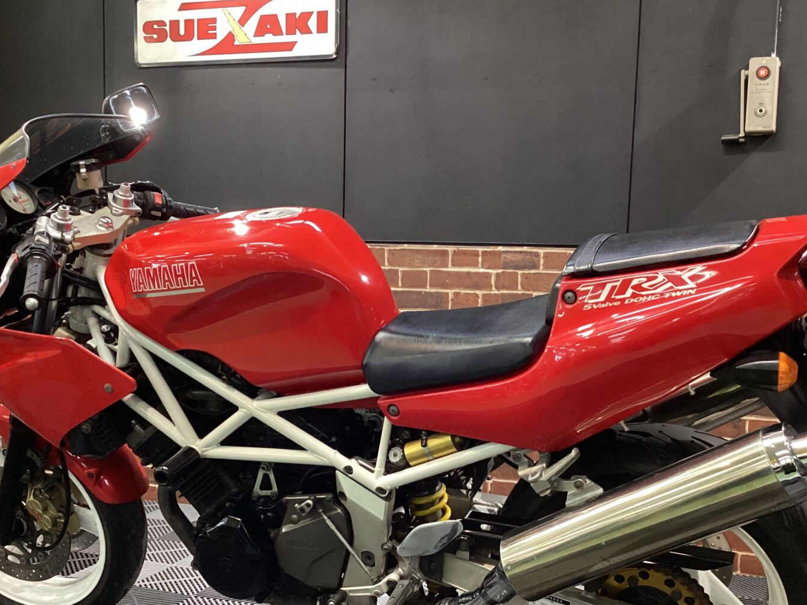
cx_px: 422
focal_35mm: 44
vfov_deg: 32.7
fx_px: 1026
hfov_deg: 42.9
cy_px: 384
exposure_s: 1/40
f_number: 2.4
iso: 320
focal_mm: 3.3
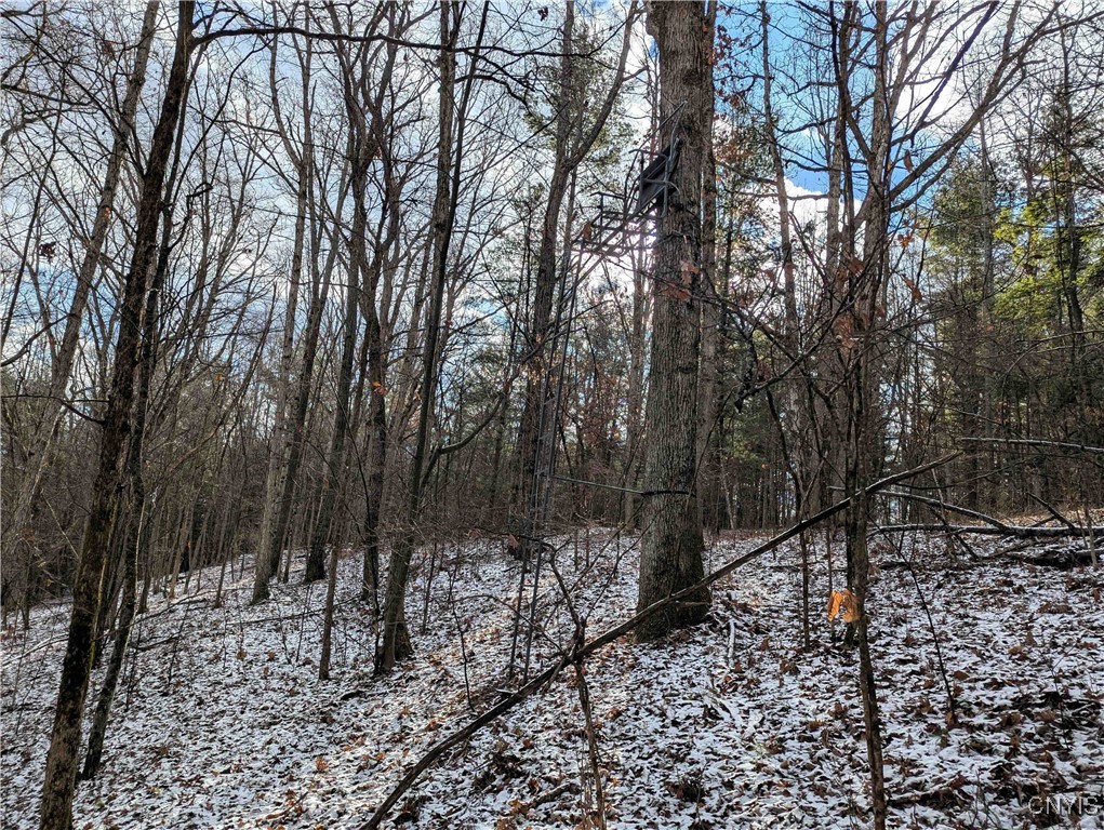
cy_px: 415
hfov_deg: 71.5
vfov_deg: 56.9
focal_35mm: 24
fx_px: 766
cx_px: 552
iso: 41
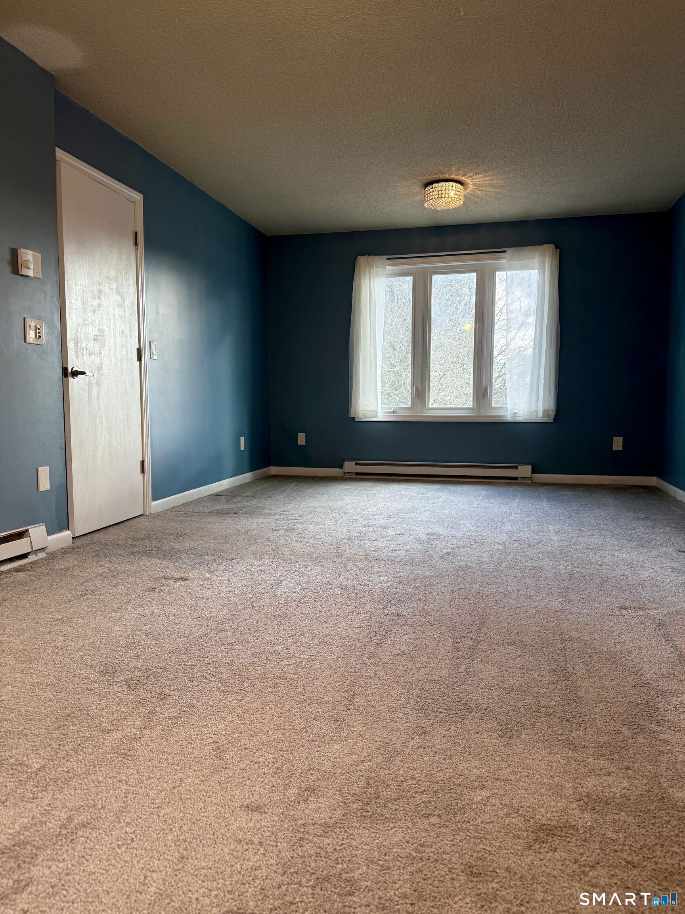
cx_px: 342
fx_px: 633
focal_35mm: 24
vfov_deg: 71.6
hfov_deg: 56.8
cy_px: 457
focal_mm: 6.76
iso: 80
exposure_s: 1/120
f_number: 1.78
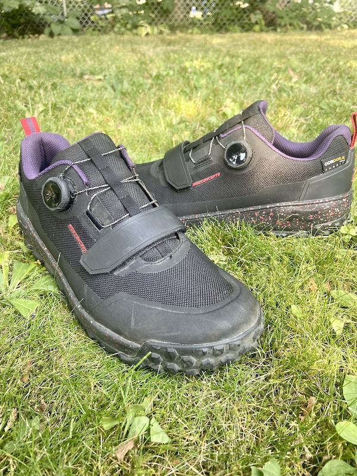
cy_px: 238
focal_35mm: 26
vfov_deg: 67.3
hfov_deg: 53.1
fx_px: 358
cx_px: 178
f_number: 1.8
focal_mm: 4.25
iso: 64
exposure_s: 1/121
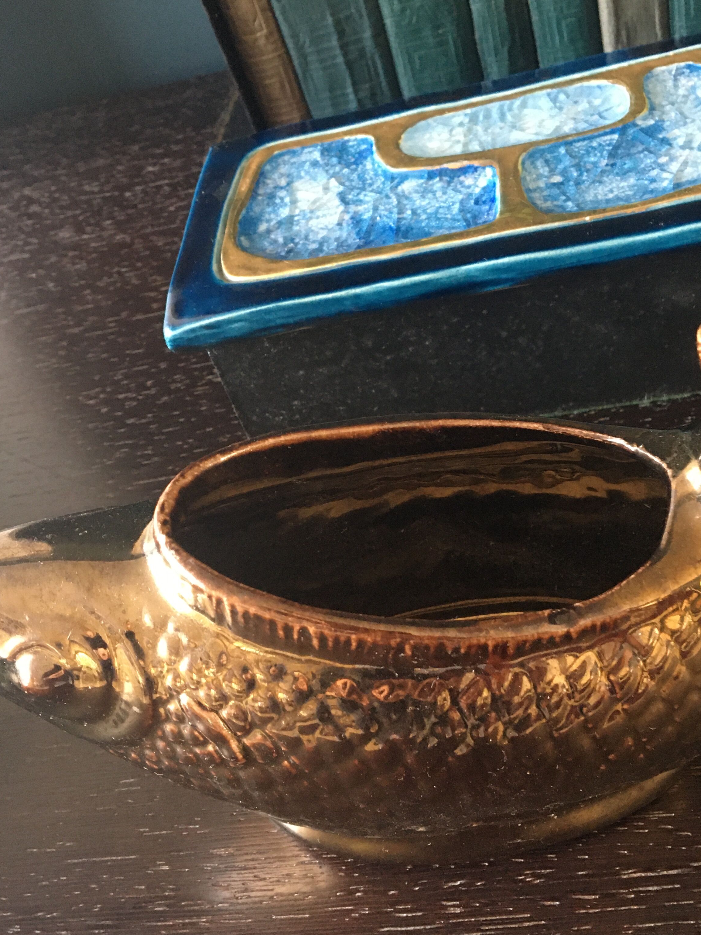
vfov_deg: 49.0
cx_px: 389
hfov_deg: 37.7
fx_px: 1026
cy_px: 452
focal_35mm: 38
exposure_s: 1/25
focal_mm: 4.15
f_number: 2.2
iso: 200
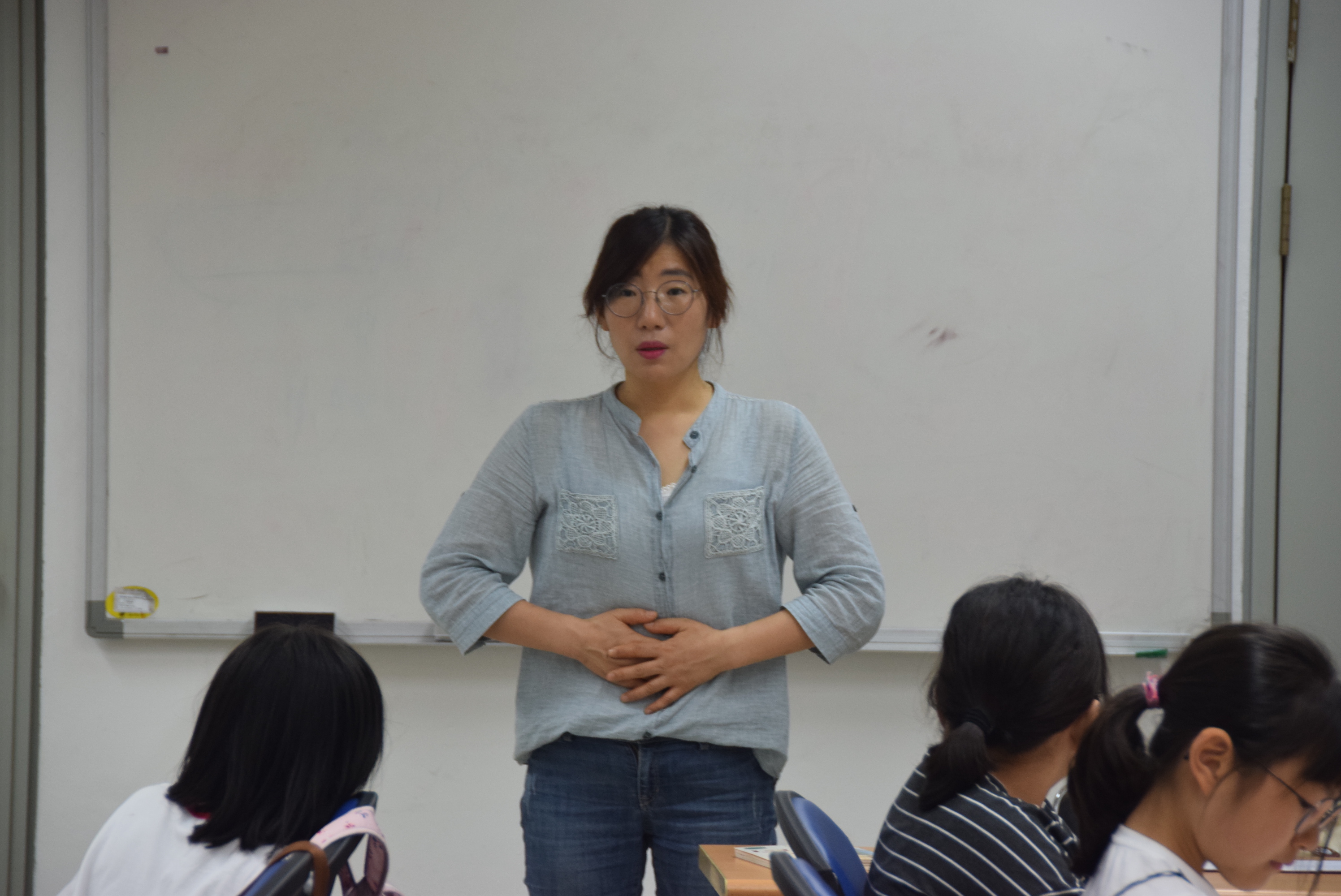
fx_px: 5871
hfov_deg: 13.0
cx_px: 670
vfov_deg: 8.7
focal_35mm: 158
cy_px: 448
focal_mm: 105
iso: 560
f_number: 5.3
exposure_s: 1/60
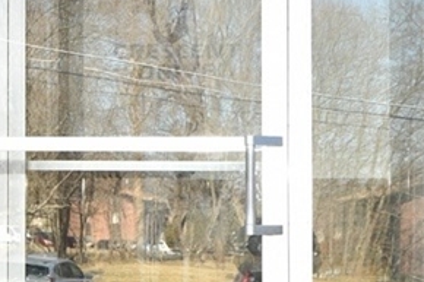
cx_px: 167
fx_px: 1248
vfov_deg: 12.9
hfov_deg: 19.3
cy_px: 178
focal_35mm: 106
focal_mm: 20
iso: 800
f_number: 5.6
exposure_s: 1/320
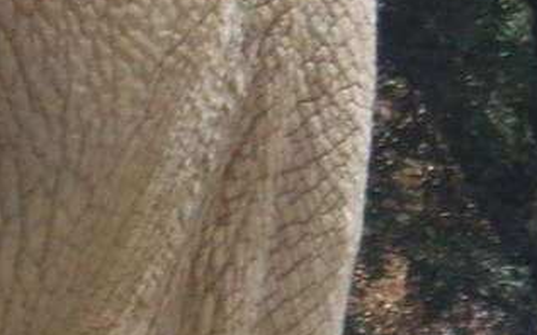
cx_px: -777
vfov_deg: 0.7
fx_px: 25608
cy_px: 342
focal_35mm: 1751
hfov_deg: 1.2
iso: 64
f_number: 5
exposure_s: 1/320
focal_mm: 60.4
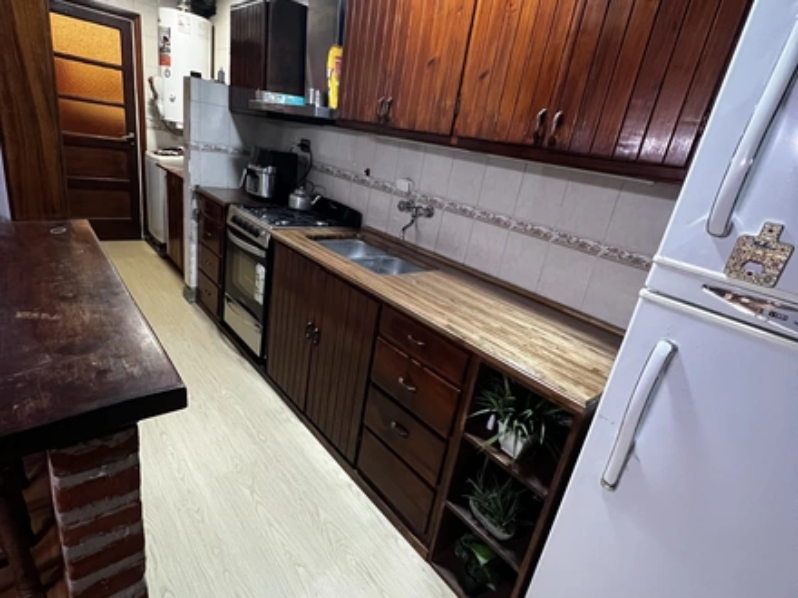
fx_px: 300
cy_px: 299
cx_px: 399
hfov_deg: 106.2
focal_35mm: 13
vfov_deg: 89.9
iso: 800
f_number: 1.8
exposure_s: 1/50
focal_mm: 1.57
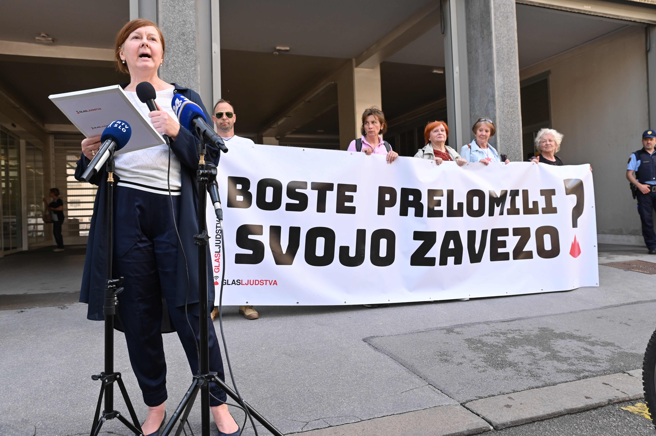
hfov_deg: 63.7
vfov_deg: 44.9
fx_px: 528
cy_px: 218
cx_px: 328
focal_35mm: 29
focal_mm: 29
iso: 800
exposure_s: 1/640
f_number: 5
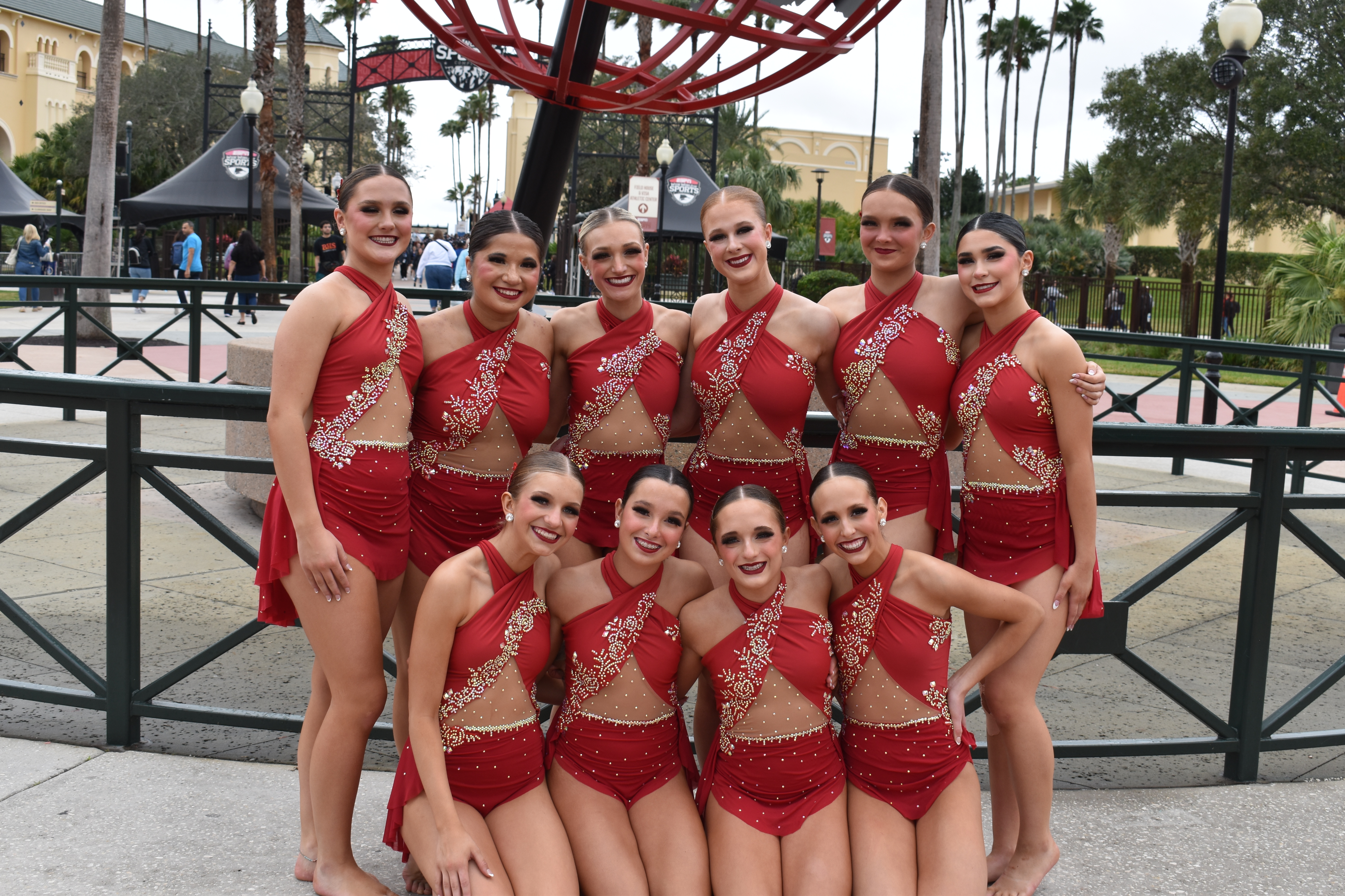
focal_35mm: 48
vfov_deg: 28.1
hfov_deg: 41.1
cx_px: 672
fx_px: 1793
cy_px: 448
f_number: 8
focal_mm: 32
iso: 200
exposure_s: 1/250
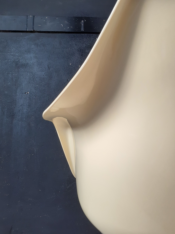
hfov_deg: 51.4
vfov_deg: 65.3
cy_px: 117
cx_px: 88
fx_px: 182
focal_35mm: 27
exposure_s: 1/50
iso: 64
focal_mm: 3.6
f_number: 1.9
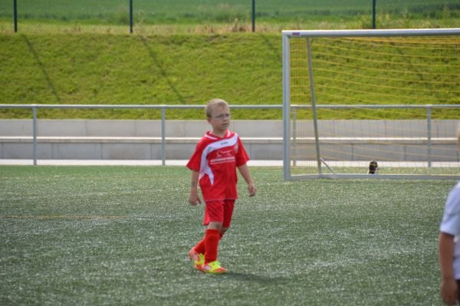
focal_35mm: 300
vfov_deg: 4.6
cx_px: 230
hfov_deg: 6.9
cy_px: 153
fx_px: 3830
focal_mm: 200
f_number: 5.6
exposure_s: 1/1000
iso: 400
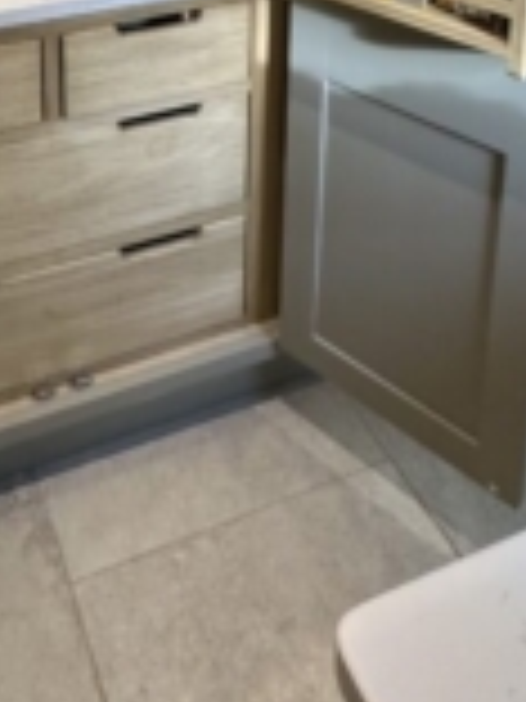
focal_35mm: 43
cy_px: -202
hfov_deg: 32.5
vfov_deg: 33.0
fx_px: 871
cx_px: 94
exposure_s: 1/99
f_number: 2.2
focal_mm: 2.22
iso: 200
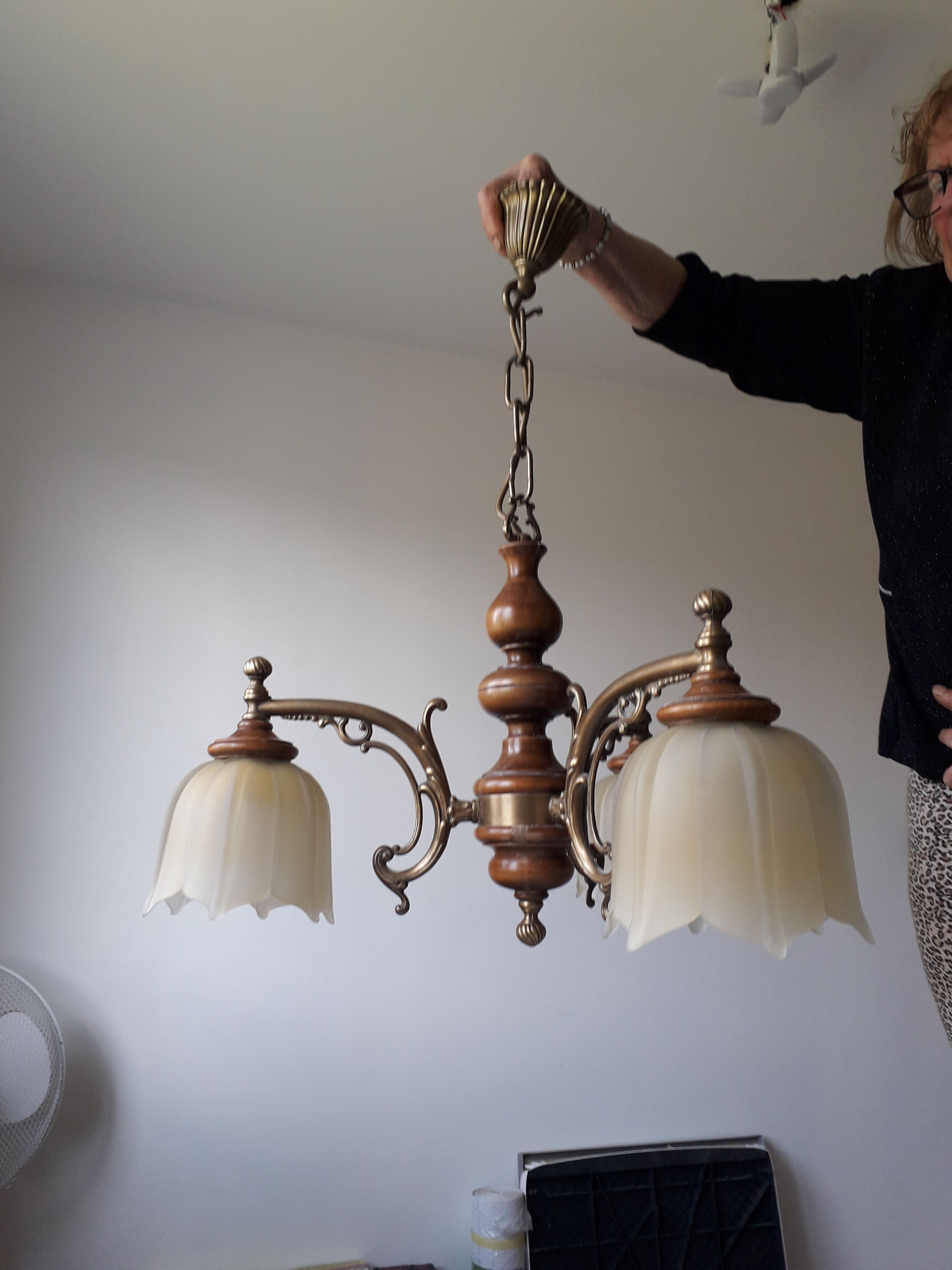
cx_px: 476
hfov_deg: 51.4
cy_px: 635
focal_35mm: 27
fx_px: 990
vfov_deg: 65.3
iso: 50
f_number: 1.9
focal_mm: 3.6
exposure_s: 1/50
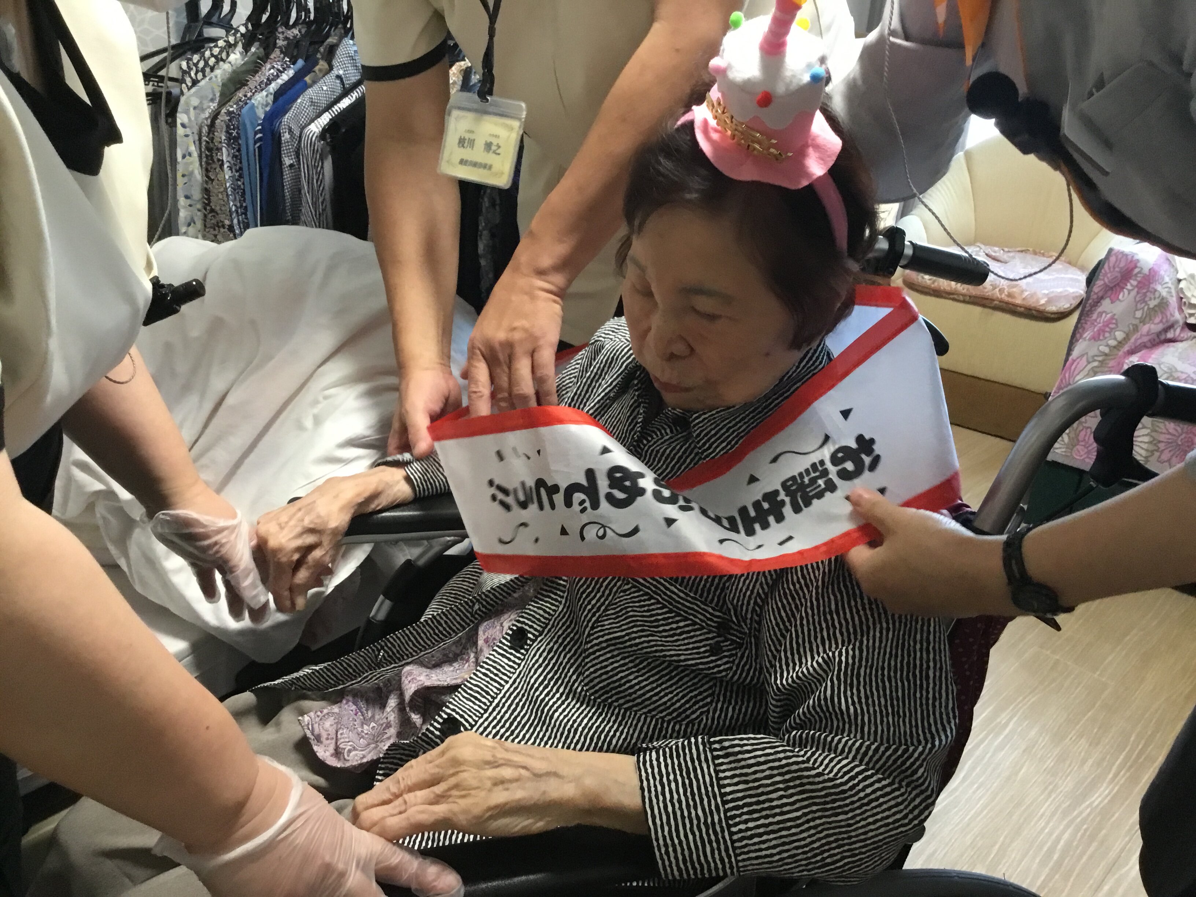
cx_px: 598
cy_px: 448
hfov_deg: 58.4
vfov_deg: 45.4
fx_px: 1071
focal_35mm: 31
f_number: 2.4
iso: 160
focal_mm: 3.3
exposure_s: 1/30
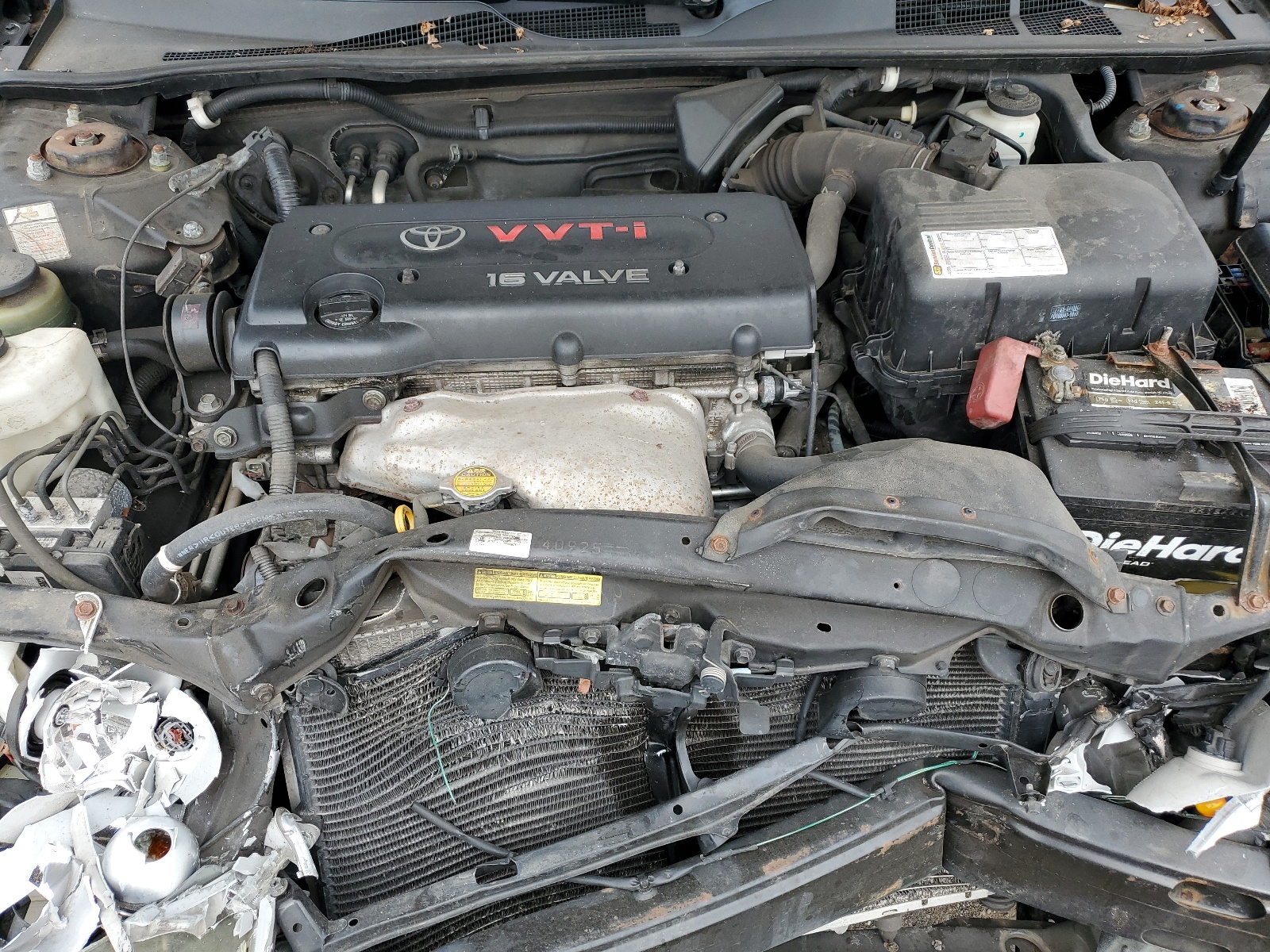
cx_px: 635
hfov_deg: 67.3
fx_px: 954
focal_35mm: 26
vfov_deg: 53.1
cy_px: 476
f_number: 1.5
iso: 50
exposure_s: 1/556
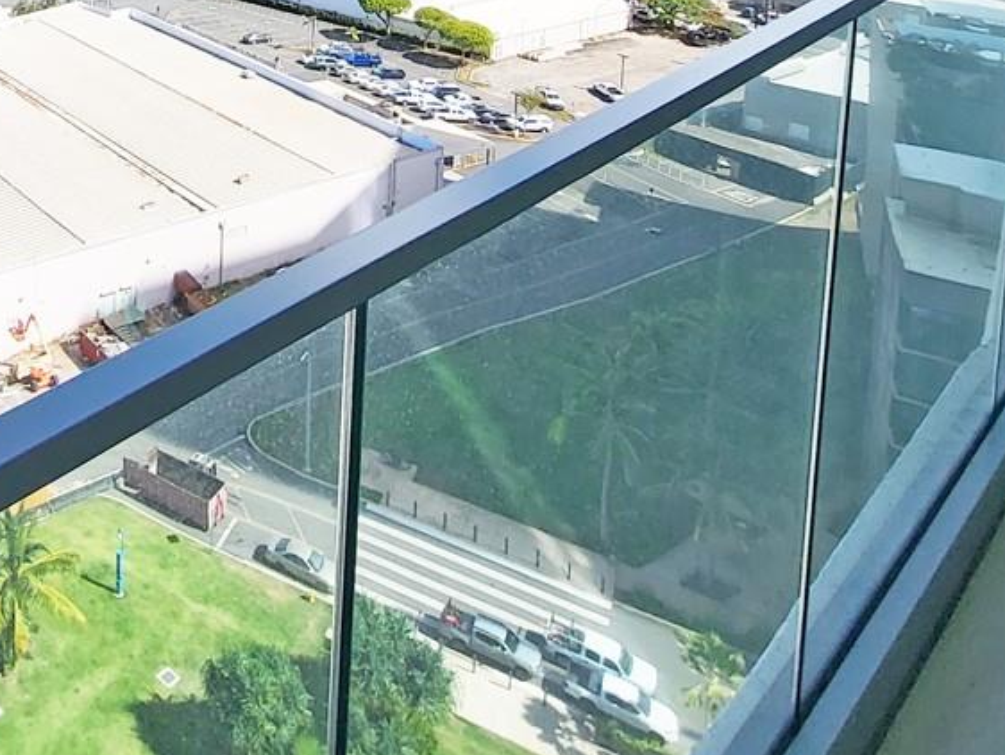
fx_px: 1075
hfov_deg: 41.7
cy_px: -204
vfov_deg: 31.0
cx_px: -55
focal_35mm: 37
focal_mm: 1.74
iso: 32
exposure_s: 1/1343
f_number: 2.2
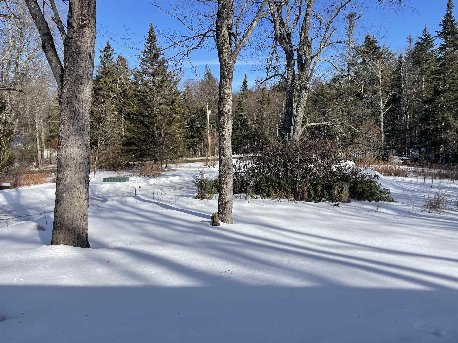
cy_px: 172
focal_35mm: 26
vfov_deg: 53.1
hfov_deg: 67.3
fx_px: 344
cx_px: 229
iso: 32
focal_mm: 4.2
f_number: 1.6
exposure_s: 1/3610
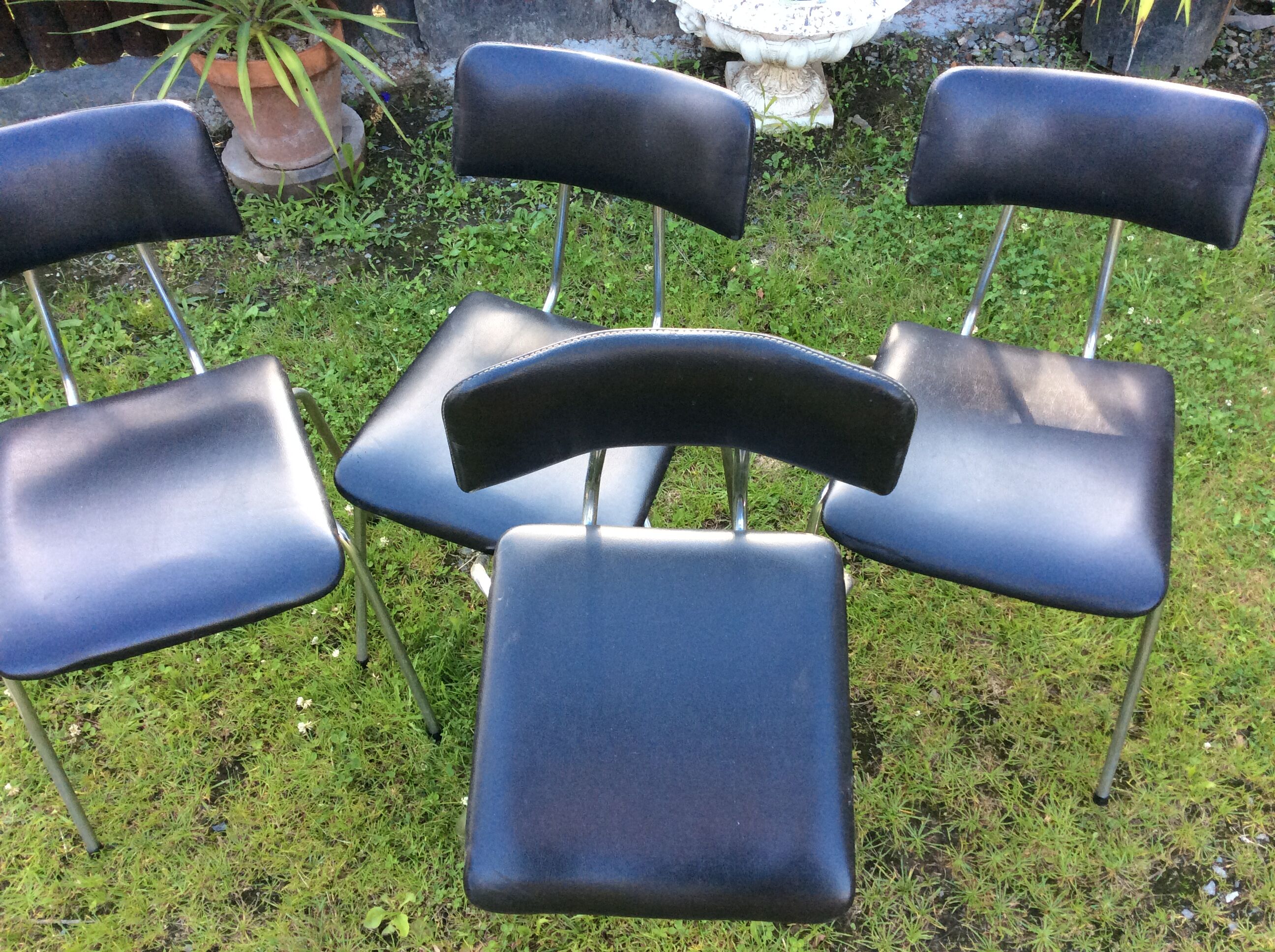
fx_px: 1177
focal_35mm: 32
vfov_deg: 44.1
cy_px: 476
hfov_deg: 56.9
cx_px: 638
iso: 64
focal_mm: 3.3
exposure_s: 1/100
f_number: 2.4
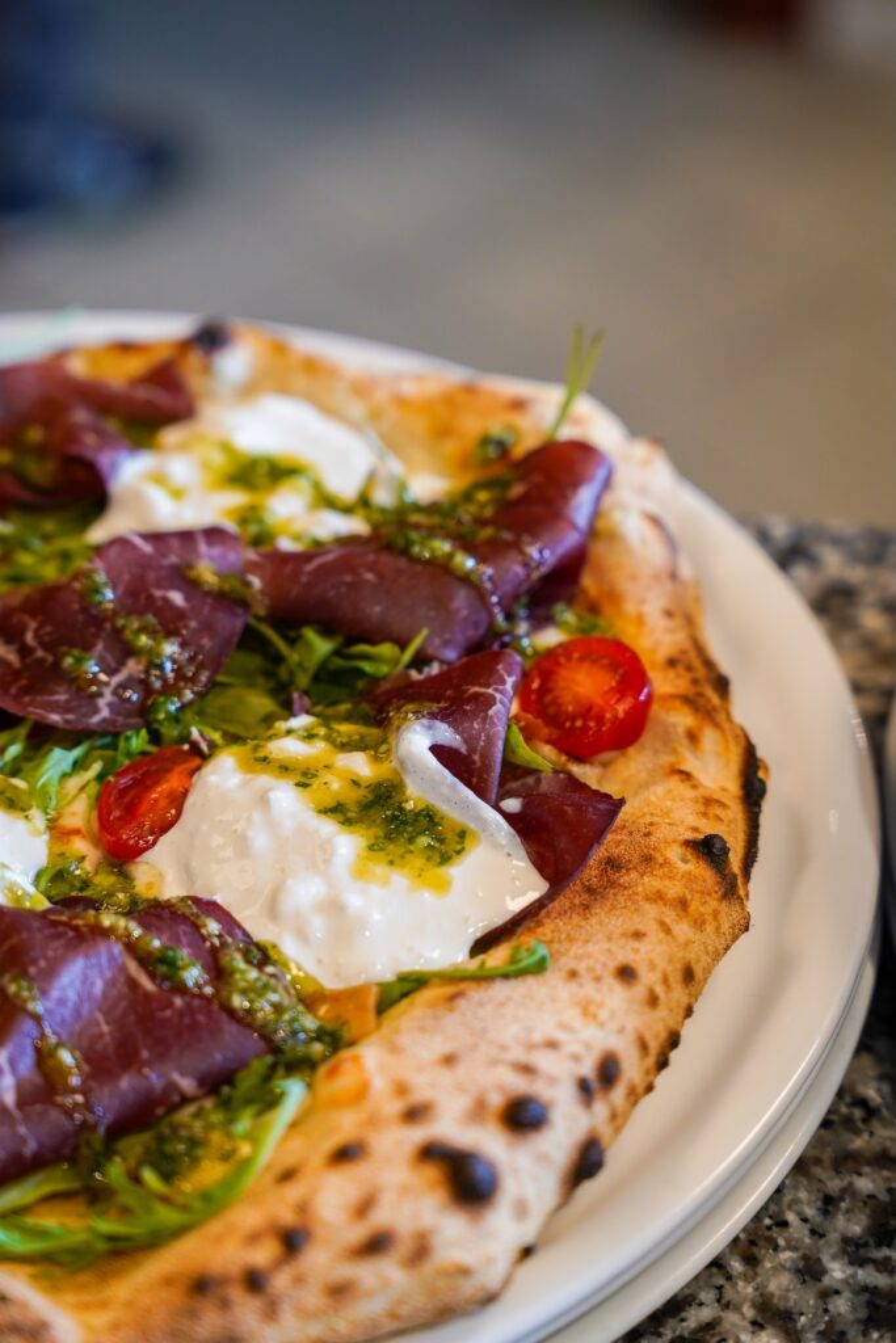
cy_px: 672
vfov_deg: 28.8
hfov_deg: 19.5
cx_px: 448
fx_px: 2612
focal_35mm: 70
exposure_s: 1/100
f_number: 4
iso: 800
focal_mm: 70
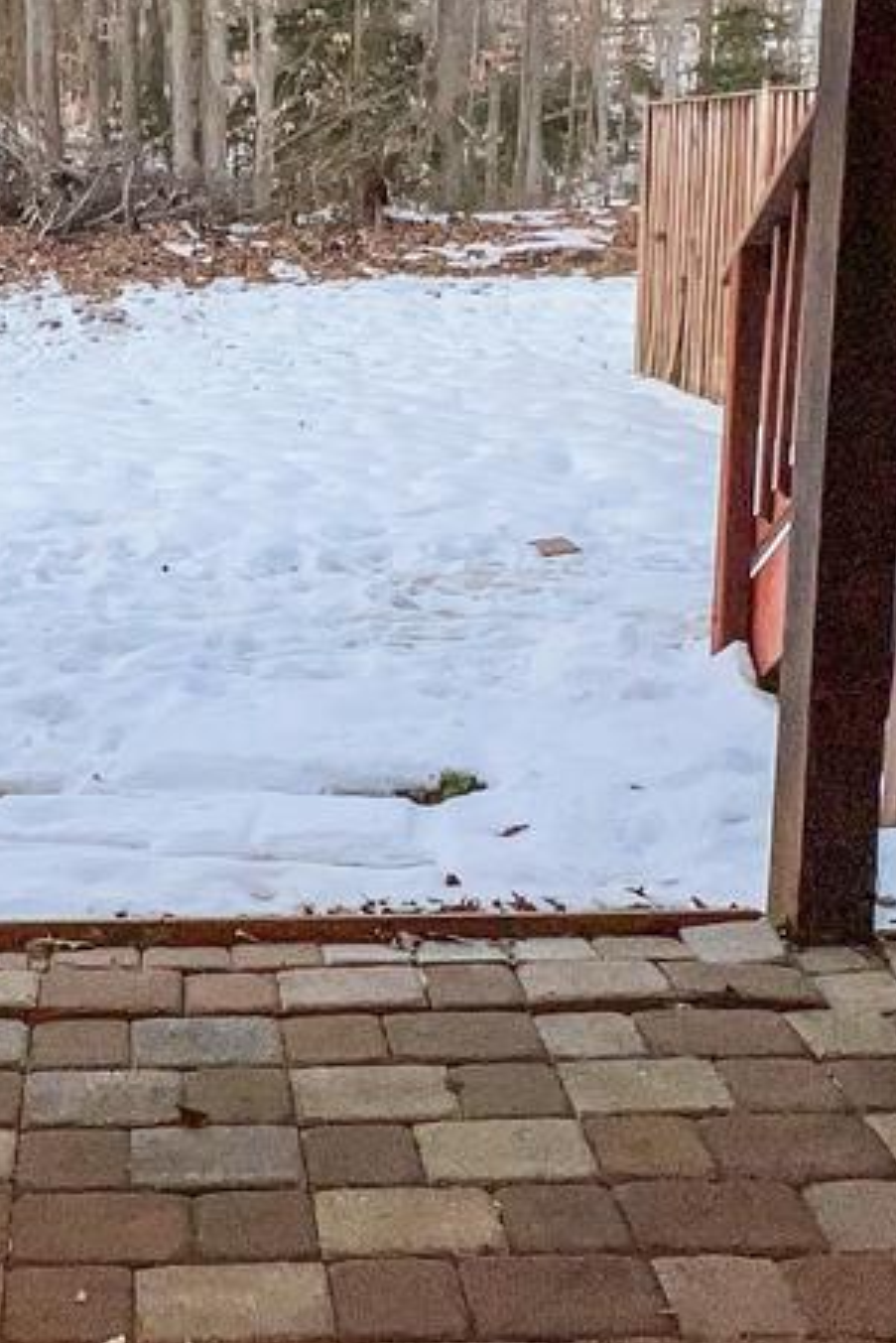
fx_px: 1716
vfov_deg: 42.2
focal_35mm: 46
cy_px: 462
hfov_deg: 28.3
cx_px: 107
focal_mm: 1.57
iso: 40
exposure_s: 1/120
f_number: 1.8
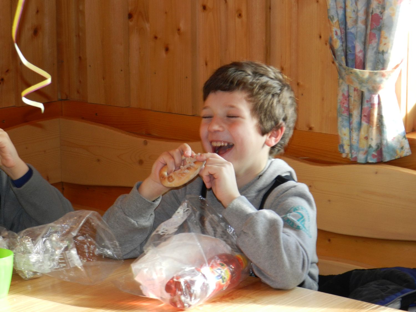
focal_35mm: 100
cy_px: 156
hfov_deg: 19.6
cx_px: 208
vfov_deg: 14.8
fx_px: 1202
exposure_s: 1/30
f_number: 4.6
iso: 200
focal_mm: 17.7
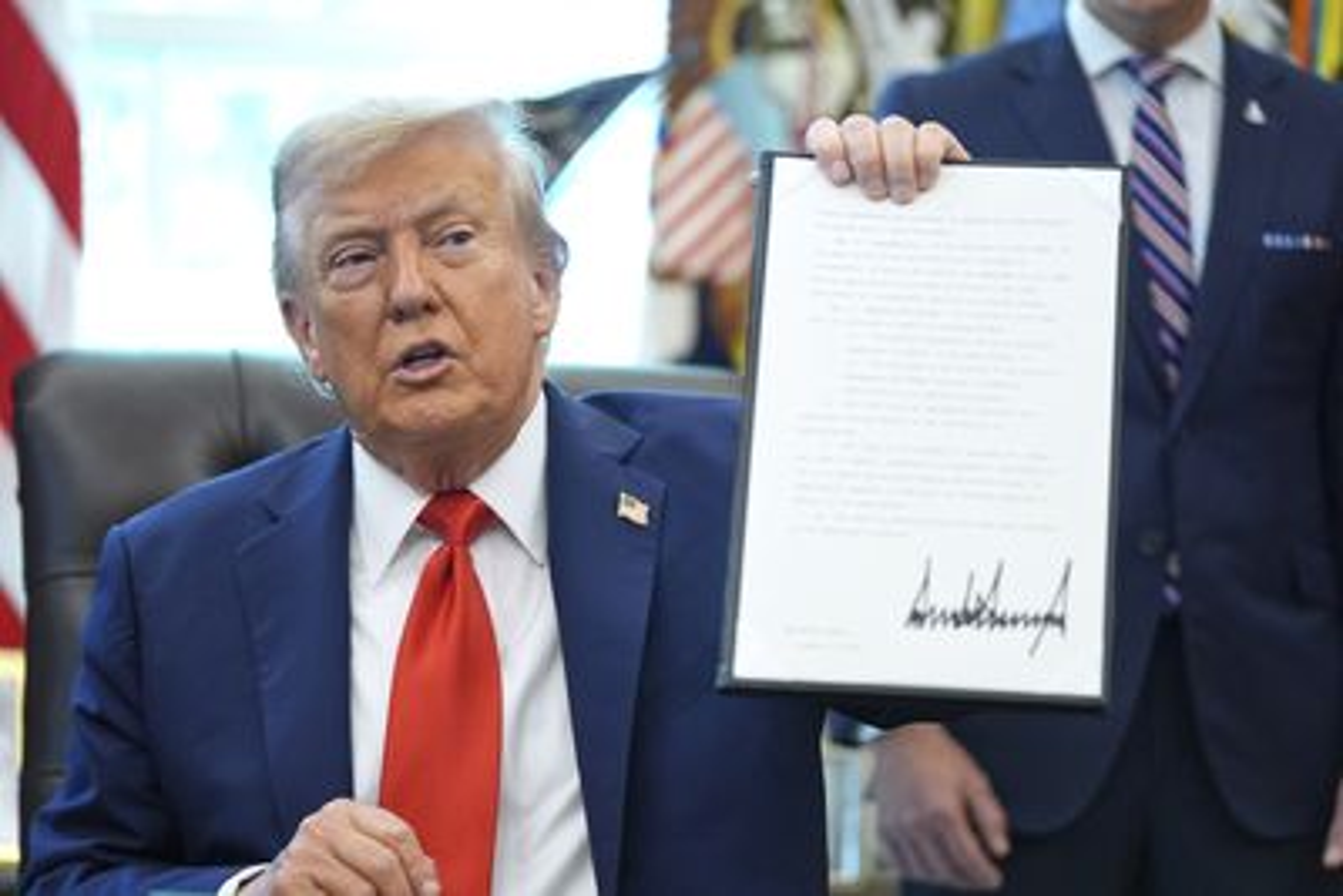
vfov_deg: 12.7
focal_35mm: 108
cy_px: 448
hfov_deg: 18.9
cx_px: 672
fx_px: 4030
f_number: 2.8
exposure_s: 1/160
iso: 2500
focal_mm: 108
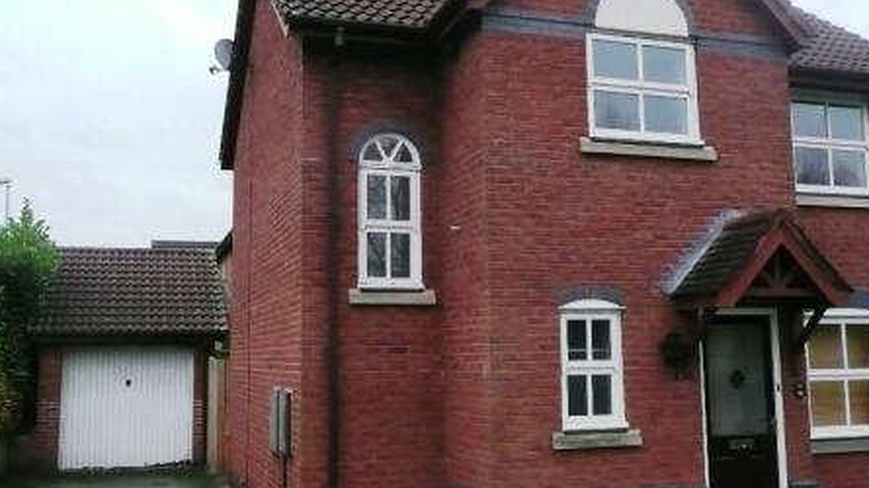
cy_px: 231
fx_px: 921
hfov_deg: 50.5
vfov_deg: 29.7
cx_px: 433
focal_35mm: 40
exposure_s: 1/30
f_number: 3.3
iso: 320
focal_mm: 4.6
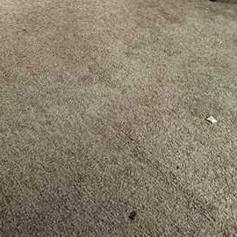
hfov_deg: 34.2
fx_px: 364
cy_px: -98
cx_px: 25
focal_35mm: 47
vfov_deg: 27.5
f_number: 2.2
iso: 400
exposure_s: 1/60
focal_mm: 2.22
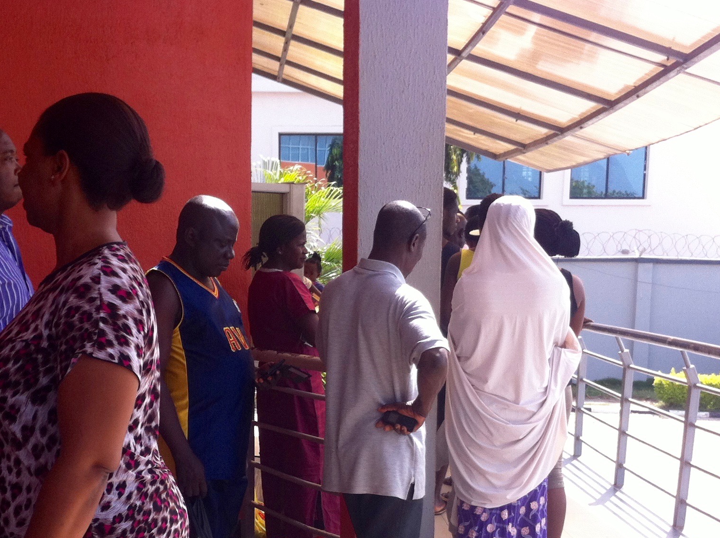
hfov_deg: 32.1
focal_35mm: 60
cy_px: 446
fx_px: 1246
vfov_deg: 23.9
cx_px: 280
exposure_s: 1/318
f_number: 2.8
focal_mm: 3.85
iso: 80
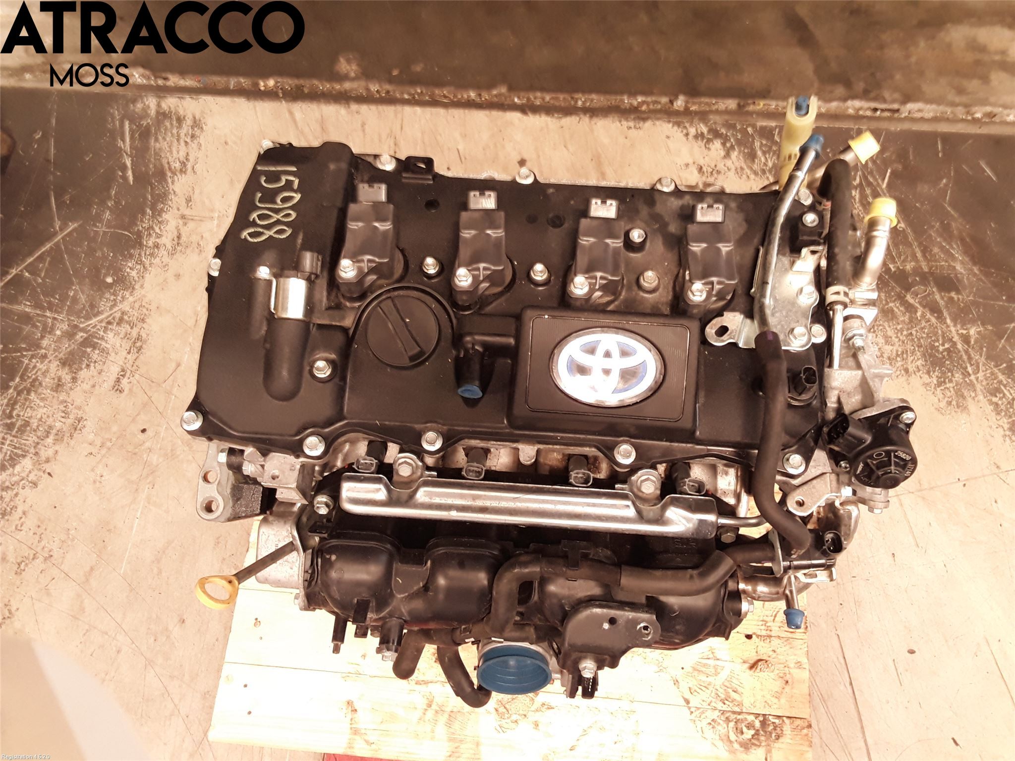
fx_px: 821
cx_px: 508
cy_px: 380
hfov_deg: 63.4
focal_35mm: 28
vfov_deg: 49.7
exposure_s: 1/17
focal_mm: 2.91
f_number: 1.9
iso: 100
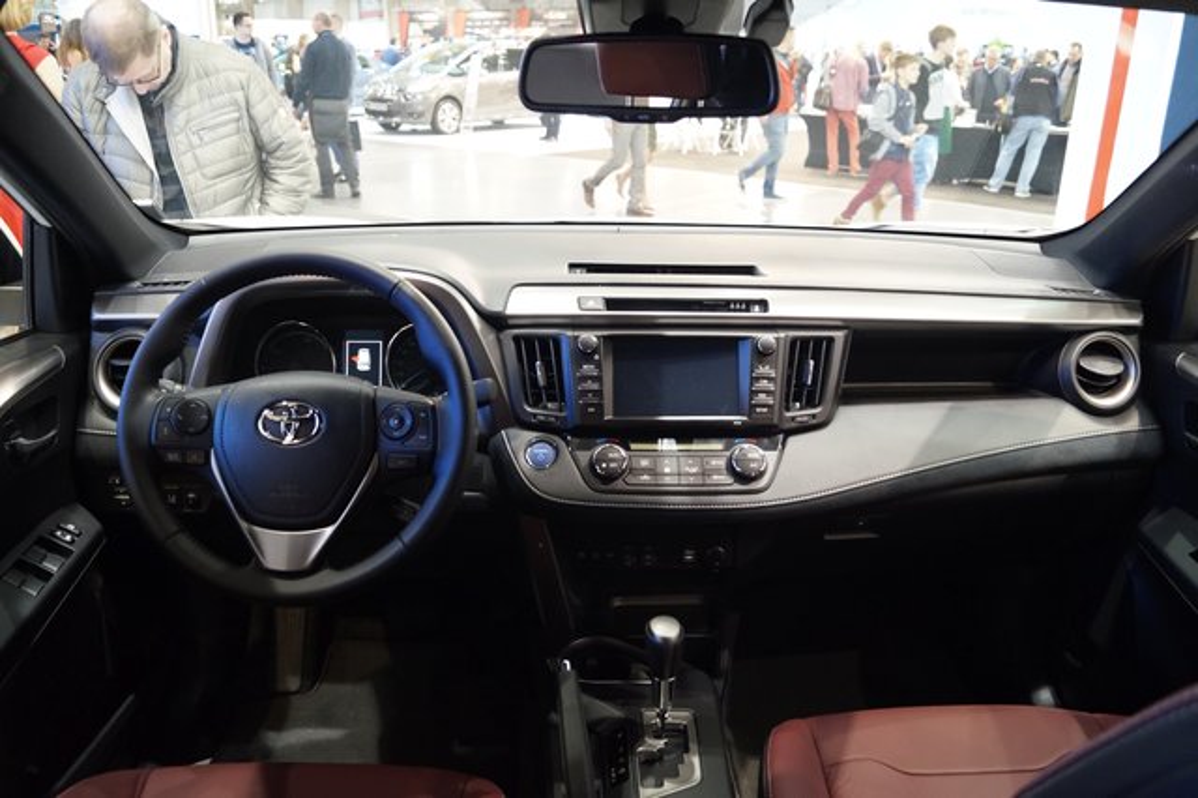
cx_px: 599
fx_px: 898
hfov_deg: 67.4
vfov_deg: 47.9
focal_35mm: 27
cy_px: 399
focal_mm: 18
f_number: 4
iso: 3200
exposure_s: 1/60
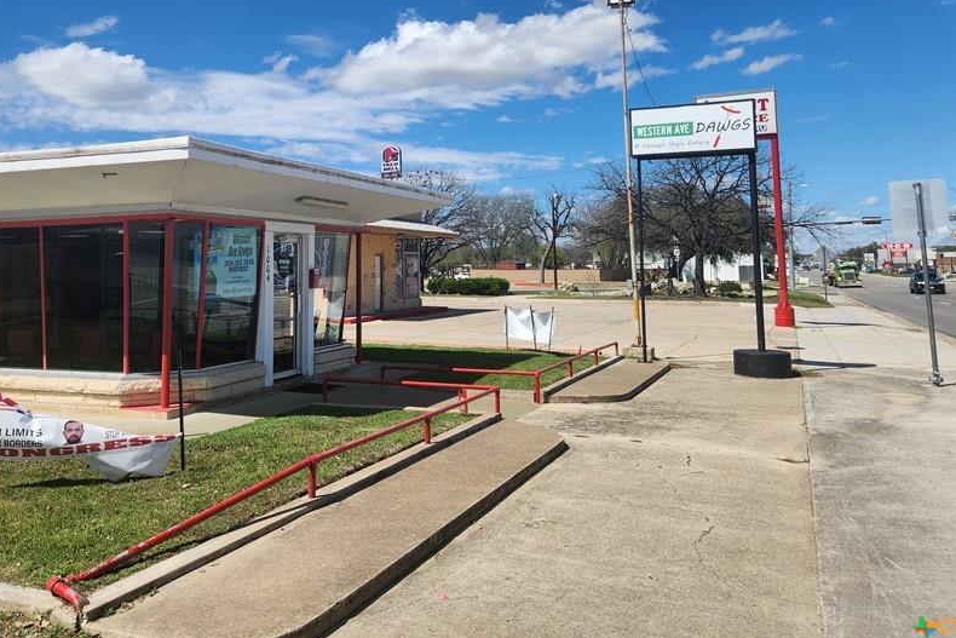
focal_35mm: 31
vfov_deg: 41.5
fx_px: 823
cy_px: 190
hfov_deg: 60.0
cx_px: 409
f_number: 1.8
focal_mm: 5.4
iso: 20
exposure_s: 1/2463
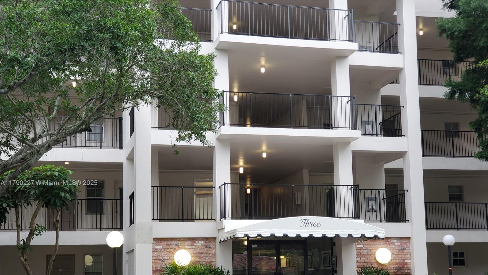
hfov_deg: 36.6
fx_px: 738
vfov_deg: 21.0
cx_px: 245
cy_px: 183
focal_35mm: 57
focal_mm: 6
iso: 80
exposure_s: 1/30
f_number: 2.4
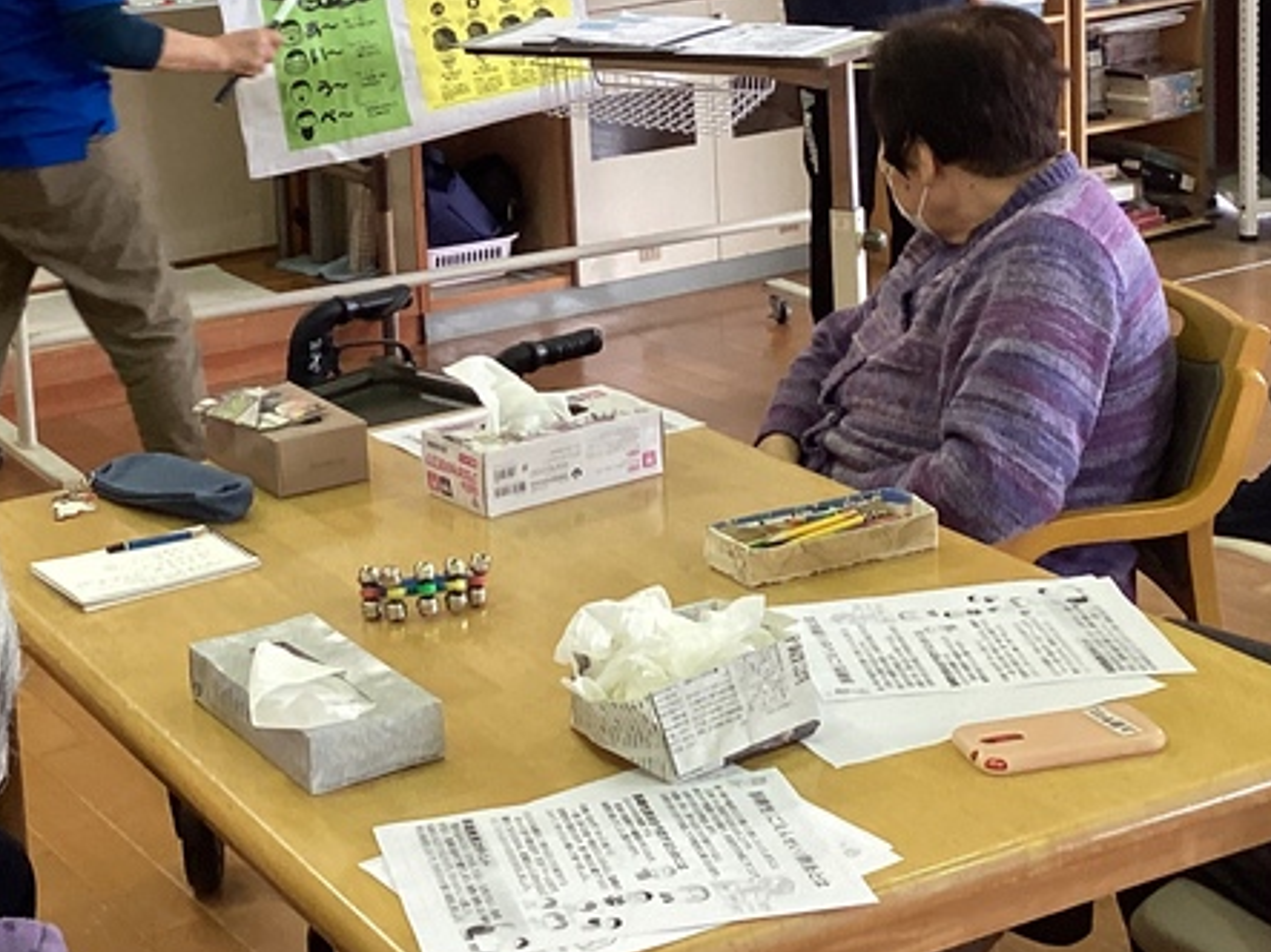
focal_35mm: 70
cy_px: 141
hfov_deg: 27.7
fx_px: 2570
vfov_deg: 20.7
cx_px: 537
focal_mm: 3.3
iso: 160
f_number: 2.4
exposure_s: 1/60
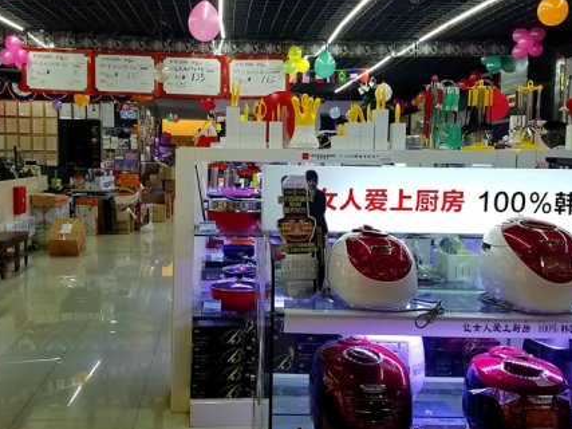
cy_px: 206
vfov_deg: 34.3
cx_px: 260
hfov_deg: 44.8
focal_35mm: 42
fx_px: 694
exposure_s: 1/50
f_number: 1.7
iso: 64
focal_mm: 4.2
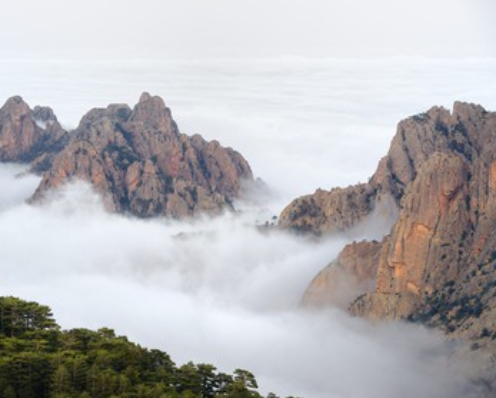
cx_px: 200
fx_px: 2086
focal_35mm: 142
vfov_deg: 10.9
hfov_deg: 13.6
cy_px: 199
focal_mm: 125
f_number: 8
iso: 400
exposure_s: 1/200
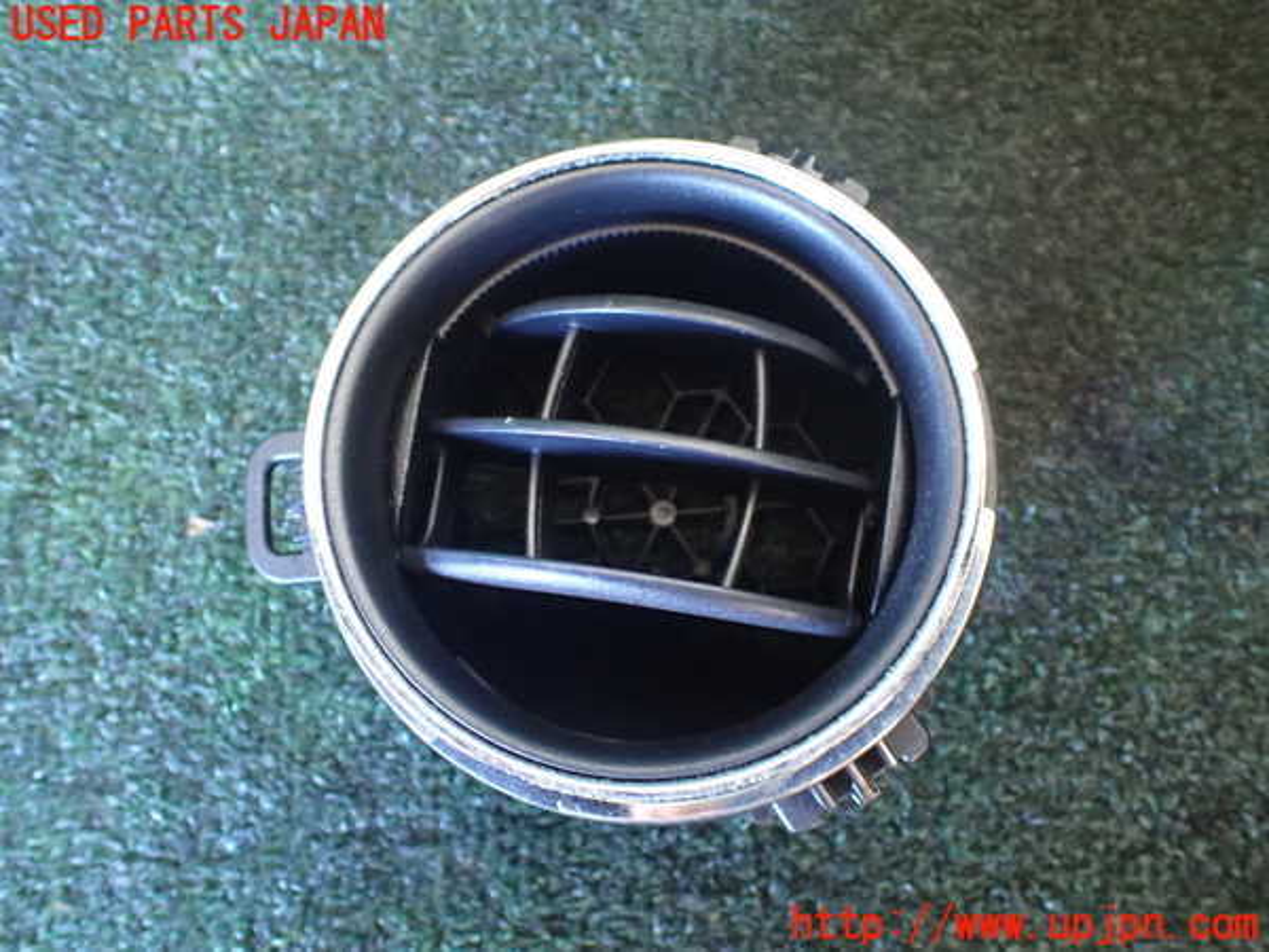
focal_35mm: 30
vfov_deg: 46.8
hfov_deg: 60.0
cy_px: 476
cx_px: 634
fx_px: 1100
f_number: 2.3
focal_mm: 5.4
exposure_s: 1/30
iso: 1250
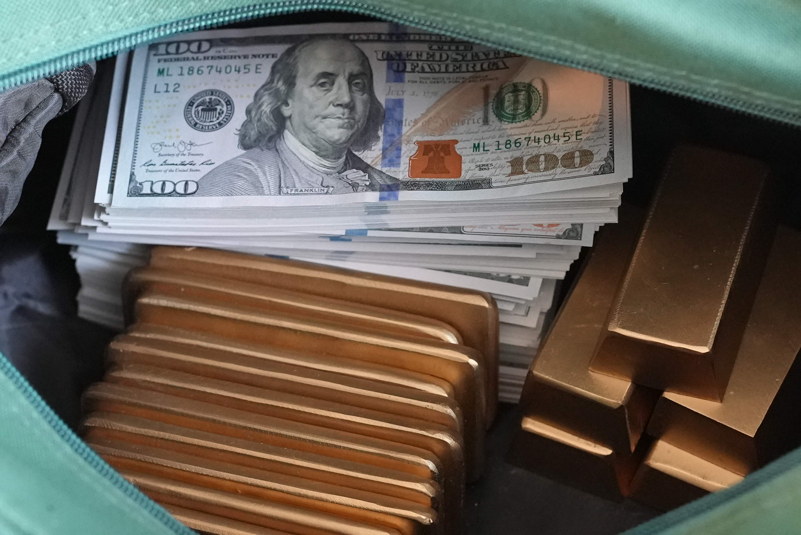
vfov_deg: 18.2
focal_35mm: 75
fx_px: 1669
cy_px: 268
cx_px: 400
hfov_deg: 27.0
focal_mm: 50
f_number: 4.5
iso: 12800
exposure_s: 1/125
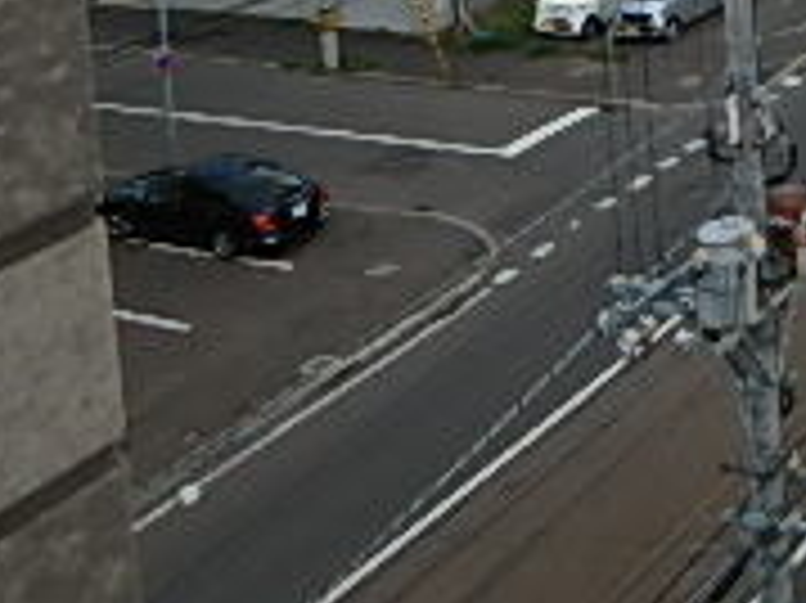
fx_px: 1745
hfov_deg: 20.5
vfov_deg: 17.0
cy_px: -400
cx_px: 1337
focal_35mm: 75
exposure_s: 1/400
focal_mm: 3.7
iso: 125
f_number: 3.5
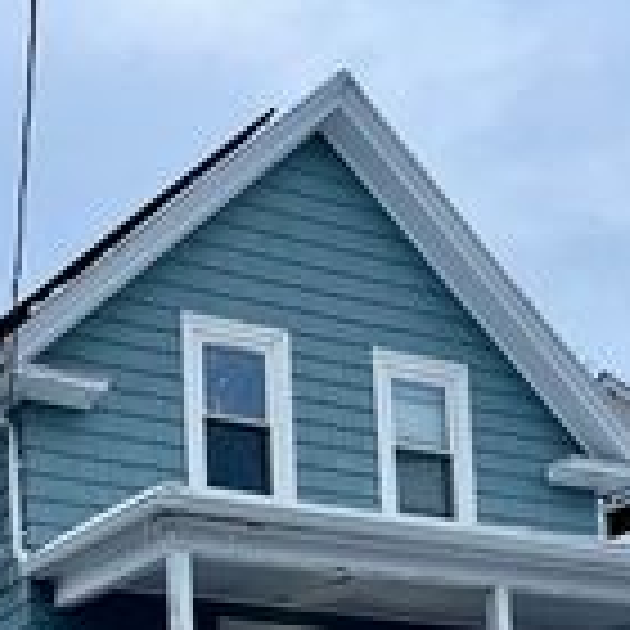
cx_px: 58
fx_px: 1565
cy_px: 826
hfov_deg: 22.2
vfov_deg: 20.7
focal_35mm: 76
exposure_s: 1/995
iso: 80
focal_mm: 6.76
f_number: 1.78
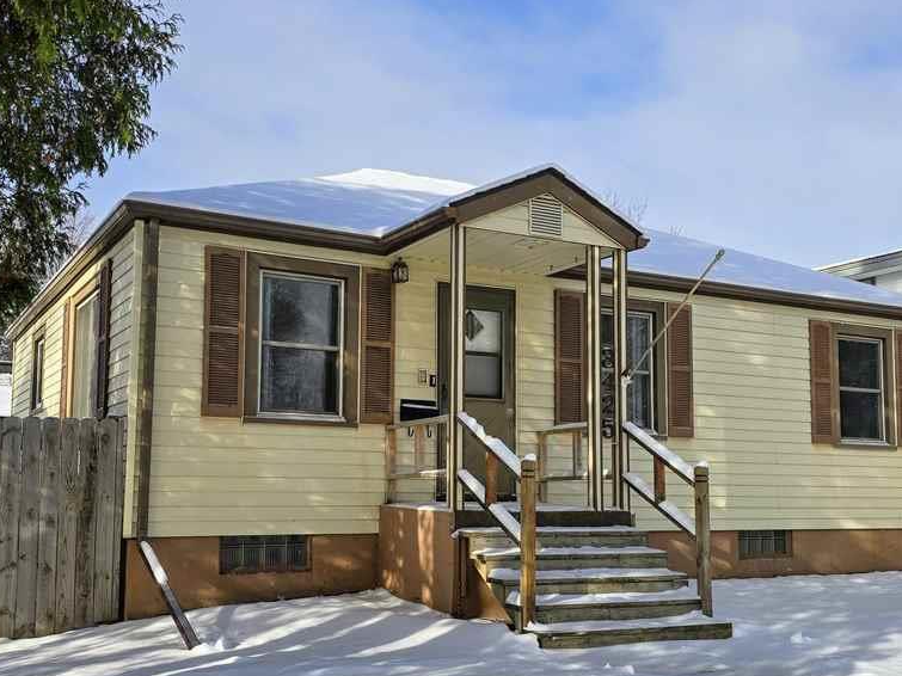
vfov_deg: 36.7
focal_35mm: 39
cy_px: 398
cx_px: 391
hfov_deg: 47.7
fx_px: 1016
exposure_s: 1/617
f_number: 1.7
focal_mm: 6.3
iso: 12
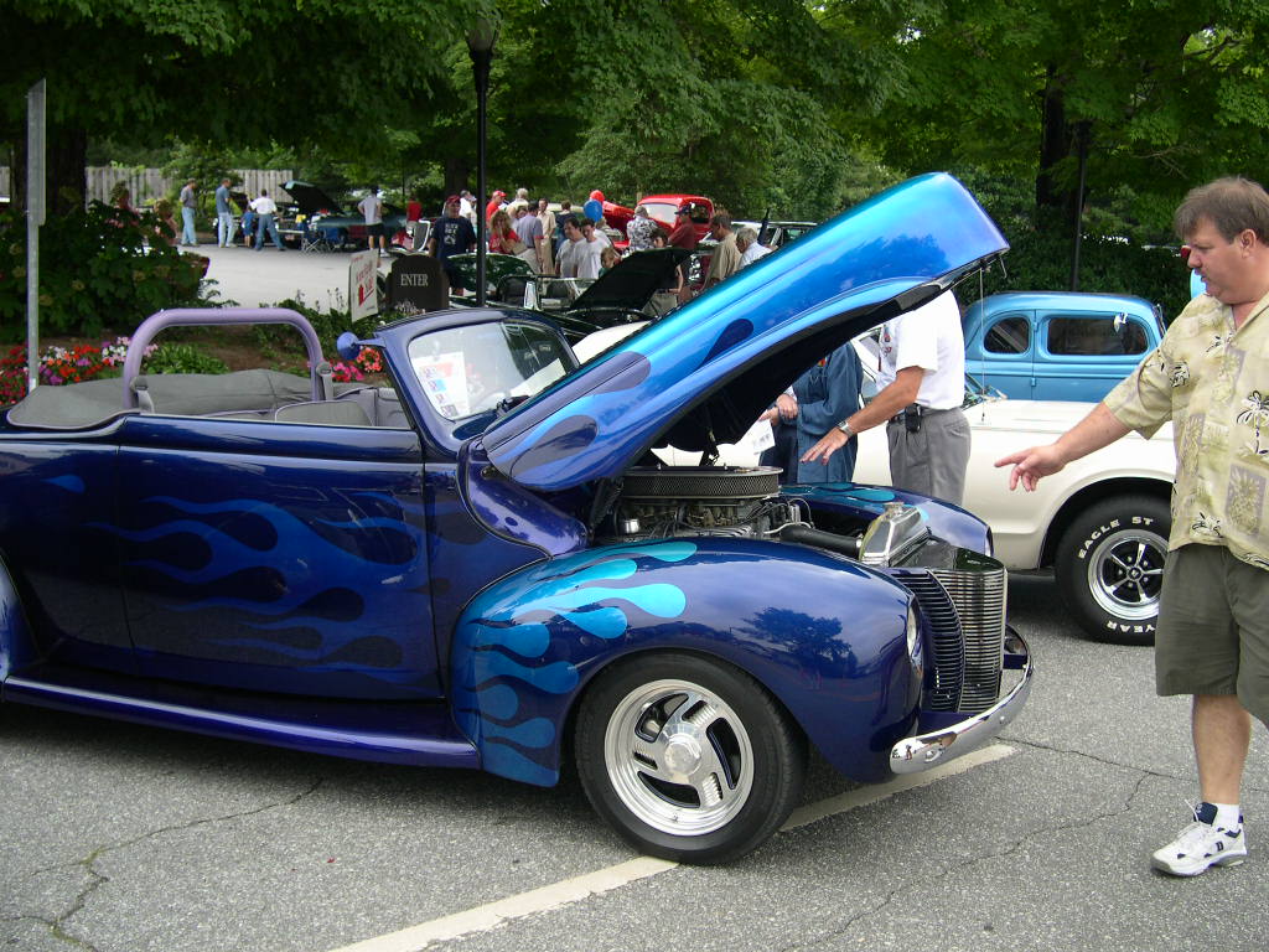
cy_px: 476
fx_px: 1393
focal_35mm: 38
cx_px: 634
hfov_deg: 49.0
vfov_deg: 37.7
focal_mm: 8
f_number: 2.8
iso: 100
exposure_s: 1/330
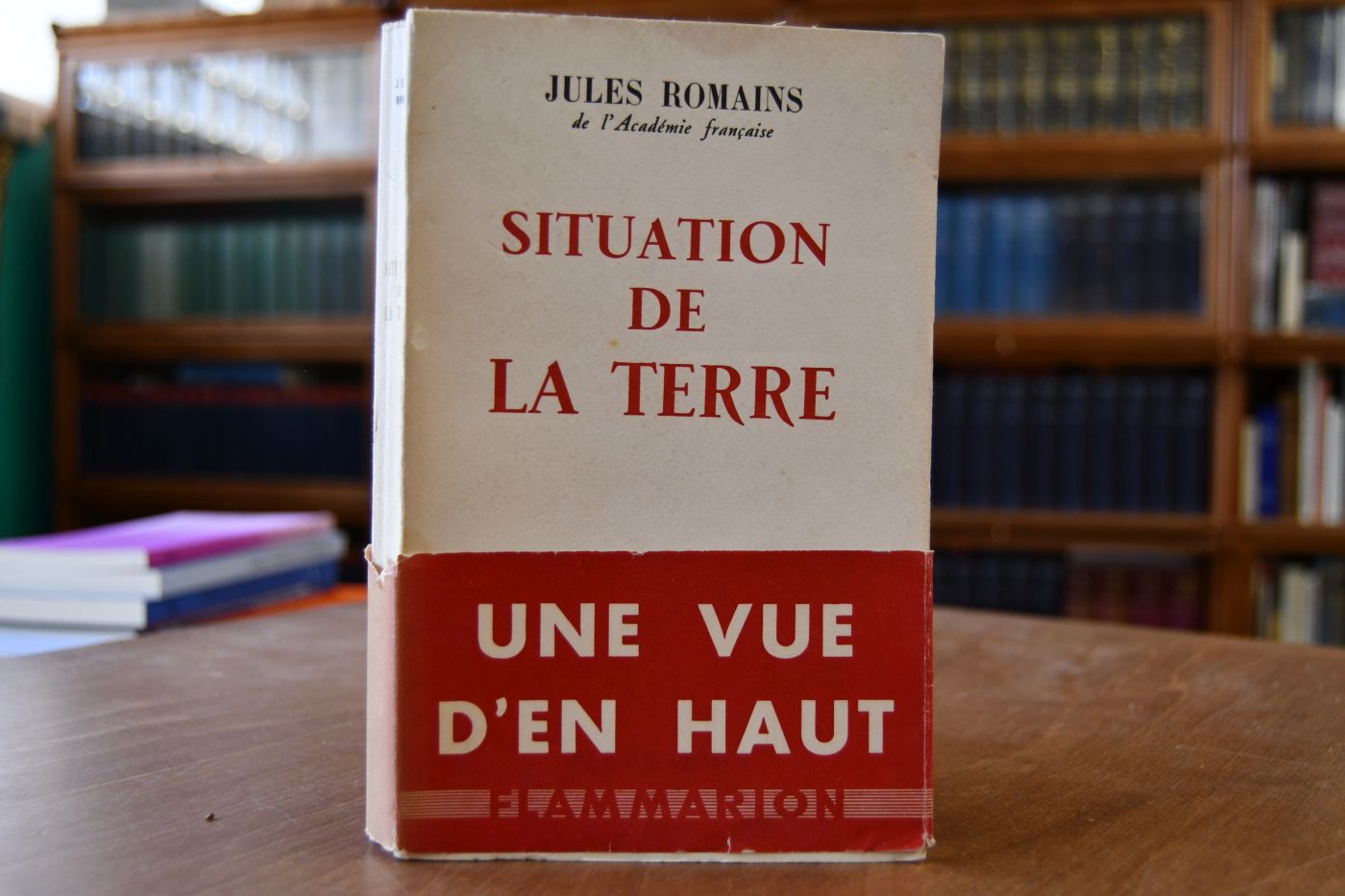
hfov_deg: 53.1
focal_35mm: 36
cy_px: 448
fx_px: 1345
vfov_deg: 36.9
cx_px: 672
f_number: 3.8
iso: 800
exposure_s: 1/160
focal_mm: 24
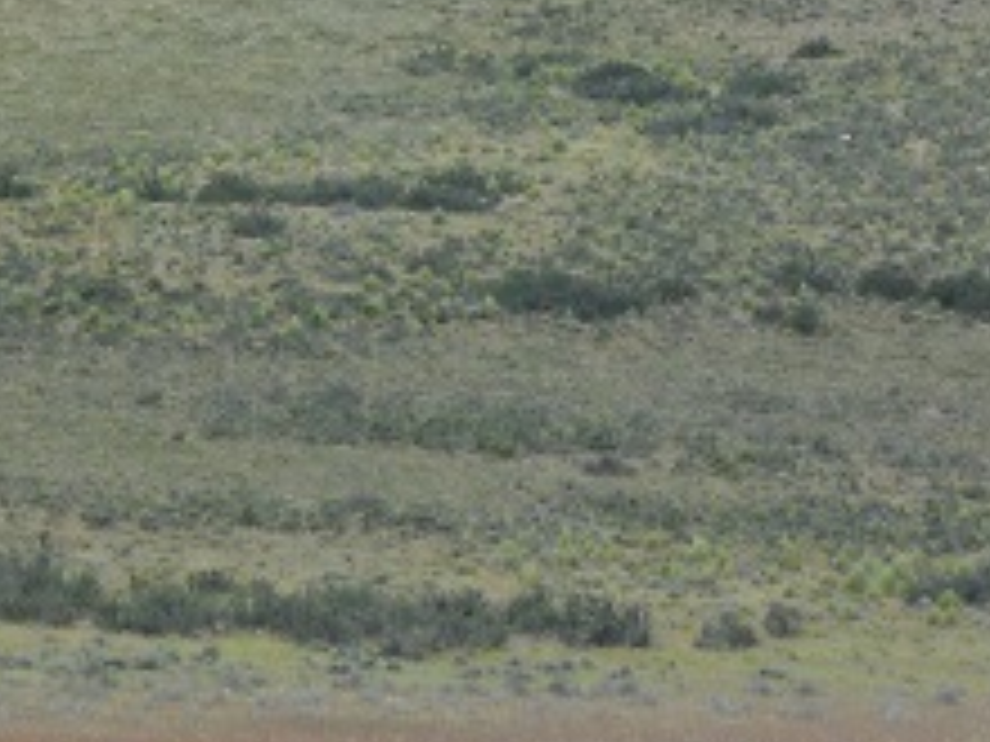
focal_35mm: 392
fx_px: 11211
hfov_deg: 5.1
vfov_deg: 3.8
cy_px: -234
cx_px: 252
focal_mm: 24.5
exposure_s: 1/350
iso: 80
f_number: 5.9
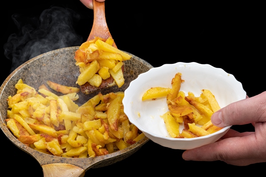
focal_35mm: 60
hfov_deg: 33.4
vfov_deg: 22.6
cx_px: 133
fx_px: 443
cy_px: 88
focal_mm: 40
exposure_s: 1/160
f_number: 7.1
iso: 100
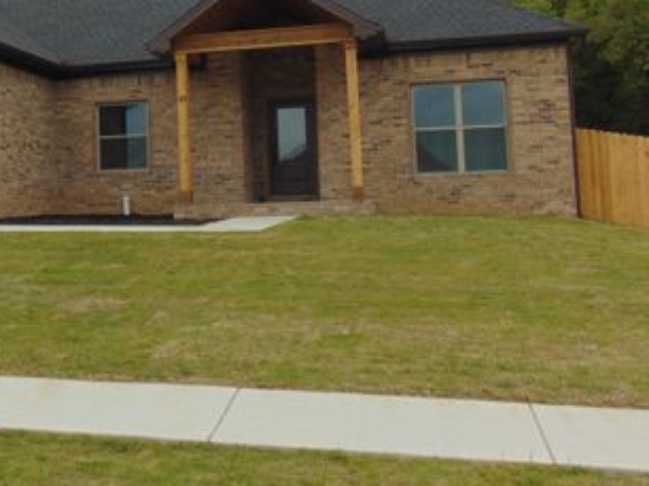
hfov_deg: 34.5
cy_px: 126
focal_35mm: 54
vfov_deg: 26.7
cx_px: 129
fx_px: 1012
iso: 80
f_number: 8.2
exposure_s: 1/200
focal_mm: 5.8
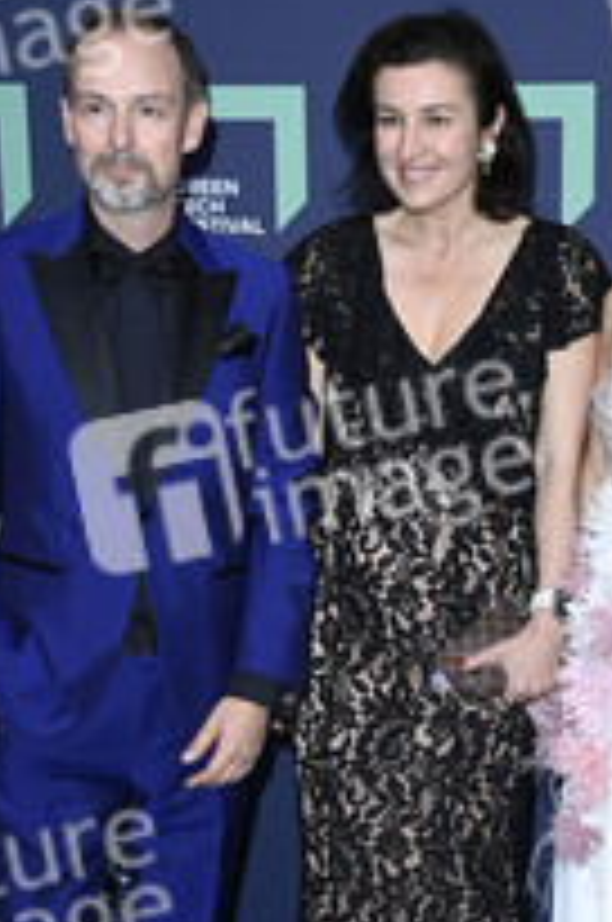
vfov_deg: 25.7
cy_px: 693
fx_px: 1996
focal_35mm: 78
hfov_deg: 17.4
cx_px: 432
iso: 640
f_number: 6.3
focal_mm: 40
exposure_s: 1/250
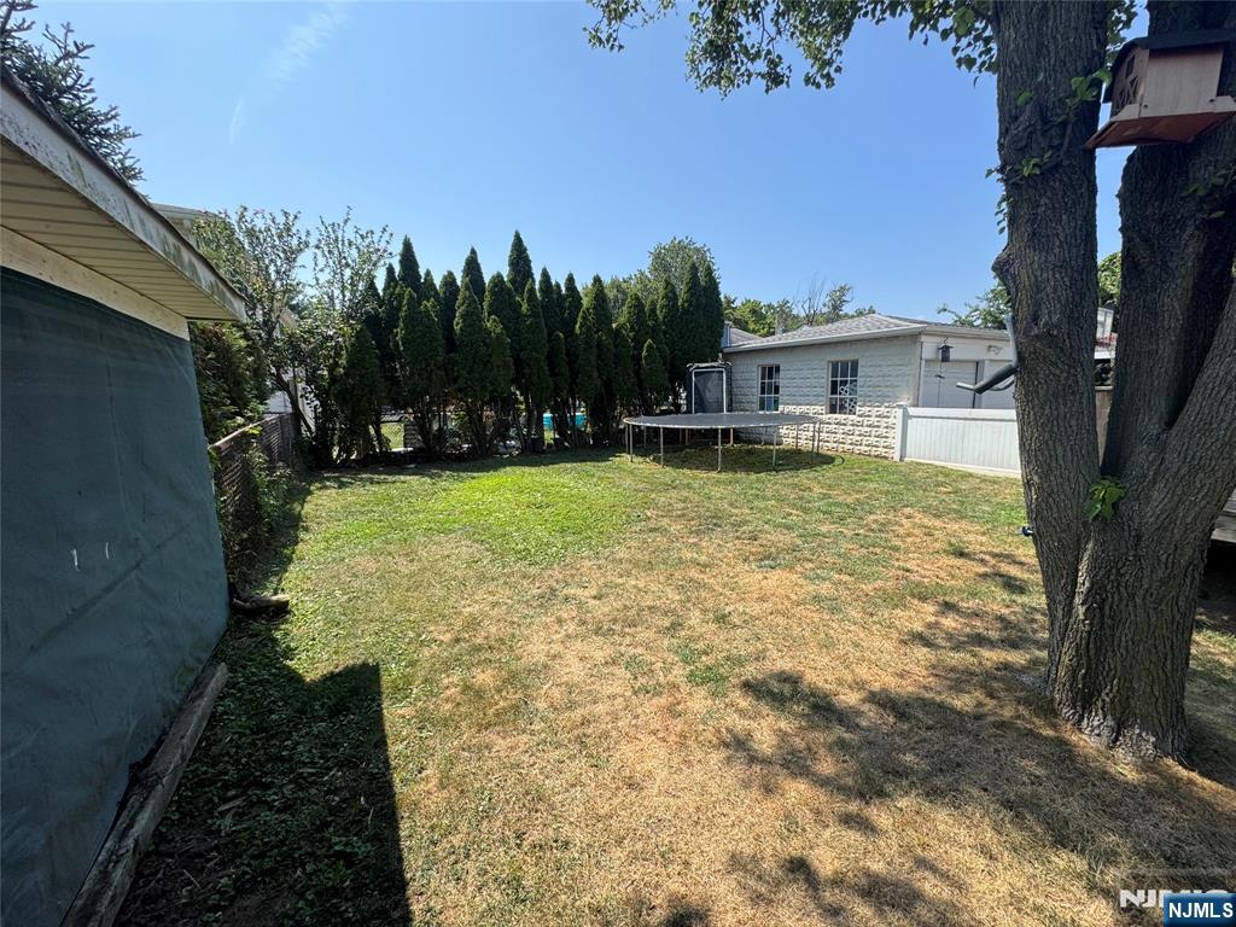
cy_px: 464
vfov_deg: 85.7
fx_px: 500
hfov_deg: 102.1
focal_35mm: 14
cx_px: 618
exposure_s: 1/968
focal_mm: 2.22
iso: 50
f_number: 2.2
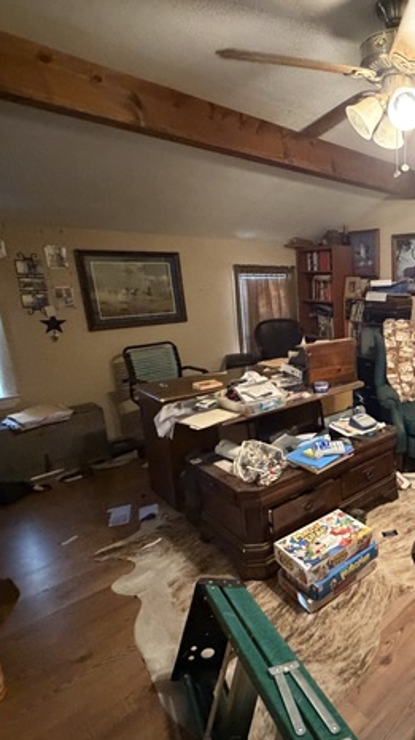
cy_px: 371
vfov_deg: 83.9
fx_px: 411
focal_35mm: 21
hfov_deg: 46.9
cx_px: 391
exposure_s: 1/40
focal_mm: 2.22
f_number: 2.2
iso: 1000
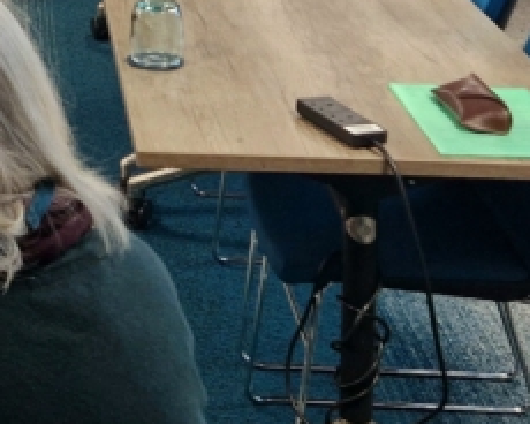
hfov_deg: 17.9
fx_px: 1569
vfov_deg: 14.5
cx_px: -161
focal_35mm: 100
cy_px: -187
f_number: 1.8
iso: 160
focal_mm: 5.4
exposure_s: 1/100
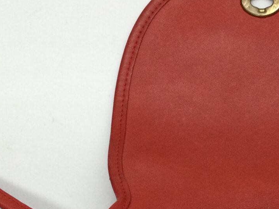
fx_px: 717
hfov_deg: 21.4
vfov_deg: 16.2
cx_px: 259
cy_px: 221
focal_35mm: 89
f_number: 2.4
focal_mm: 3.3
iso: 40
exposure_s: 1/30
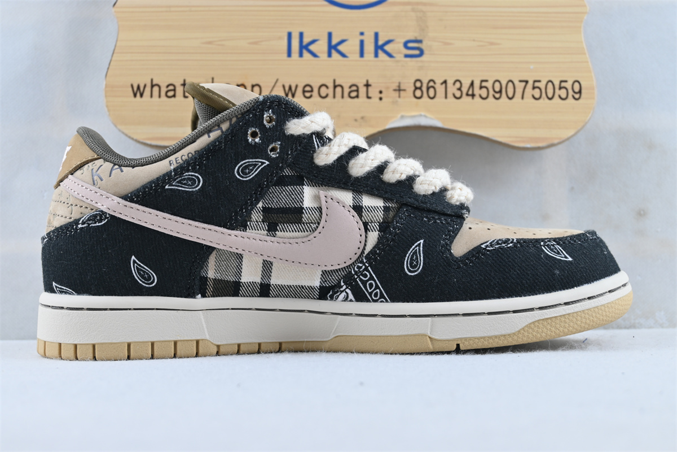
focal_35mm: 54
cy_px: 226
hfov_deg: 36.9
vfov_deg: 25.1
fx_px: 1015
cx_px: 338
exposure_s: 1/30
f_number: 5.3
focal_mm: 36
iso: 100
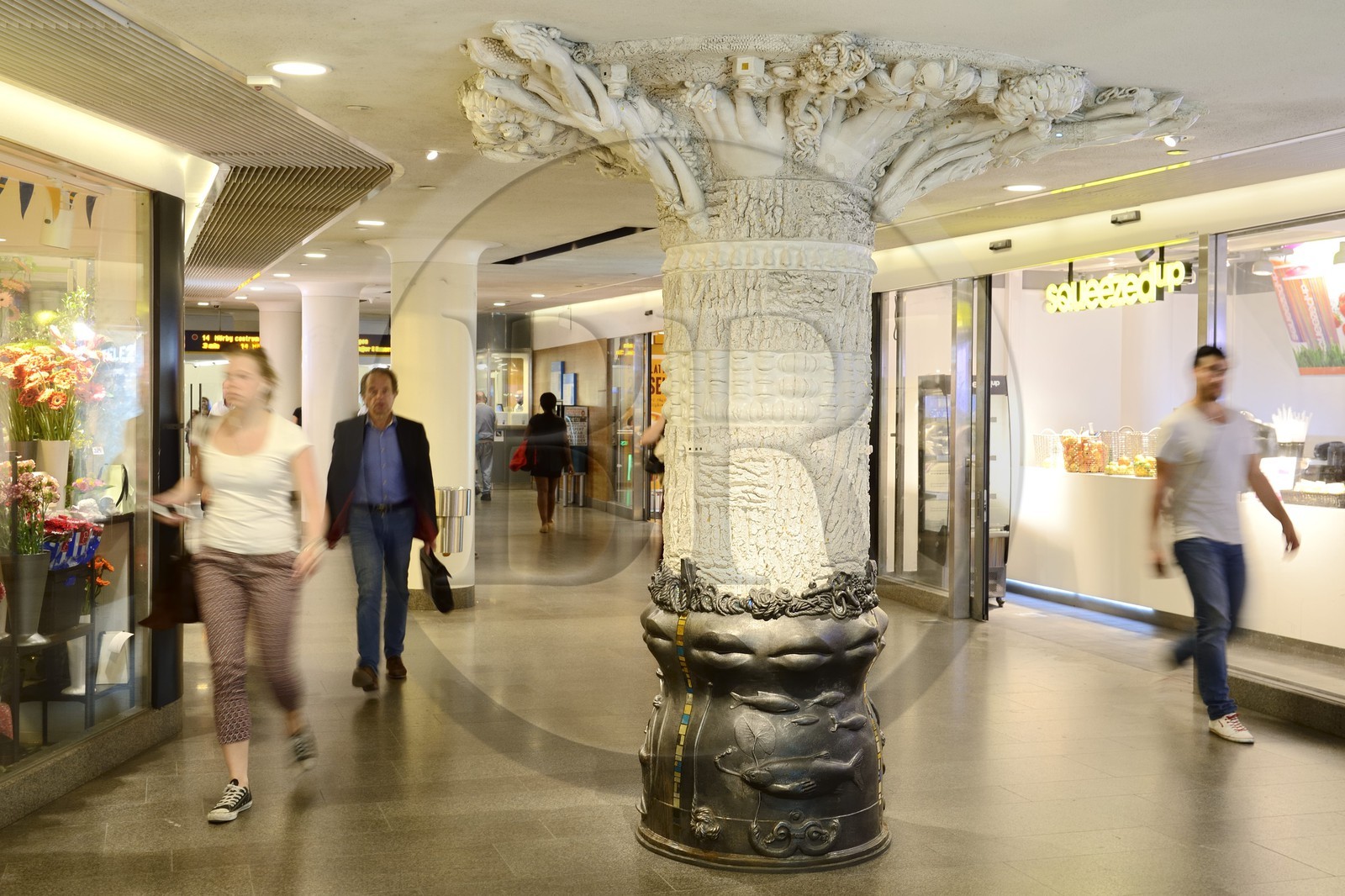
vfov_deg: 35.0
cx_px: 672
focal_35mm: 38
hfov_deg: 50.7
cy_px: 448
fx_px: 1419
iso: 800
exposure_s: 1/13
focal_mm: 38
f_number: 7.1
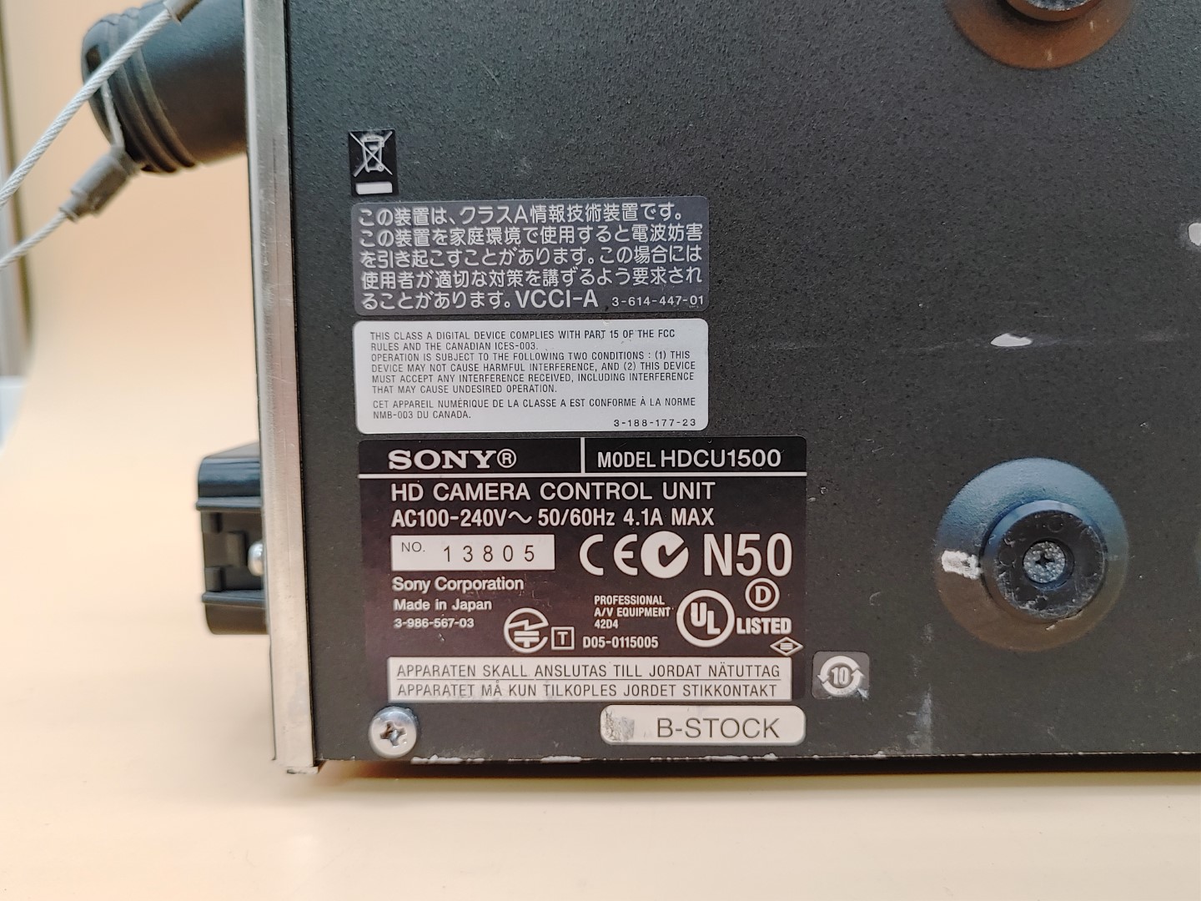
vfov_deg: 45.4
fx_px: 1076
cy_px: 450
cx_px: 600
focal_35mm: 31
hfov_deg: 58.4
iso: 100
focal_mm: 4.36
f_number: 1.8
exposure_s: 1/62
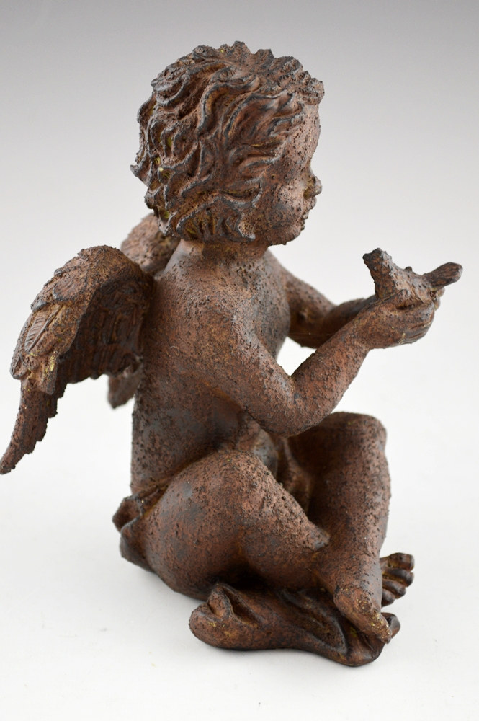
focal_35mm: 78
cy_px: 360
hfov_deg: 17.5
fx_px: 1559
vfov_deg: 26.0
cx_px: 240
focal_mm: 52
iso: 400
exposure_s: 1/40
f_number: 5.6
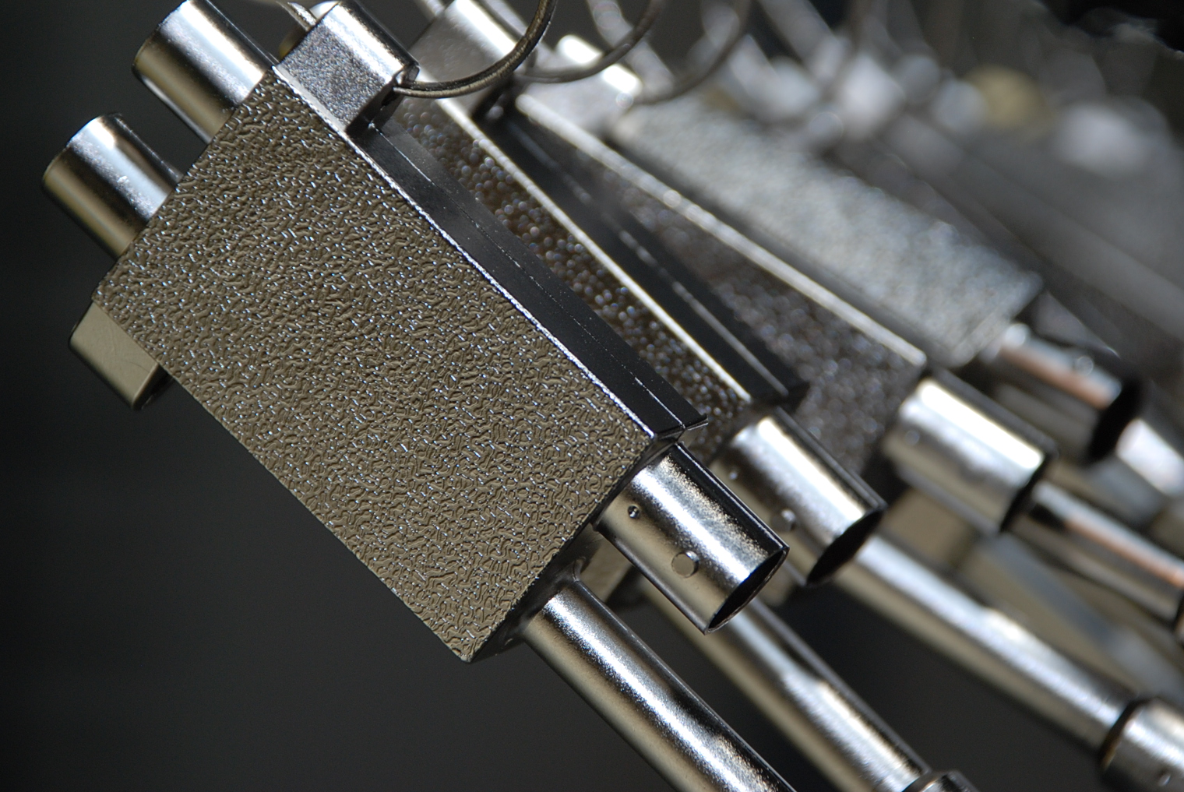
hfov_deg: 9.6
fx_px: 7046
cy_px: 293
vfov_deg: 6.4
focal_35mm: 214
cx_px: 648
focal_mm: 112
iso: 200
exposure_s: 1/80
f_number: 5.6
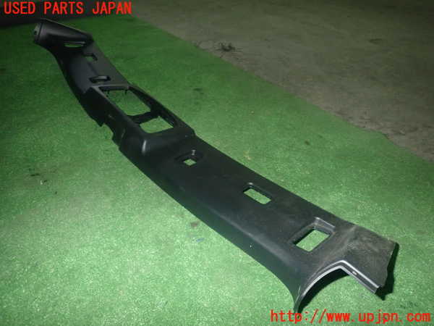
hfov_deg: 69.4
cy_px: 163
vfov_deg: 54.9
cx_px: 217
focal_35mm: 25
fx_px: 313
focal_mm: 4.5
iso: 800
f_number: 5.6
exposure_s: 1/30
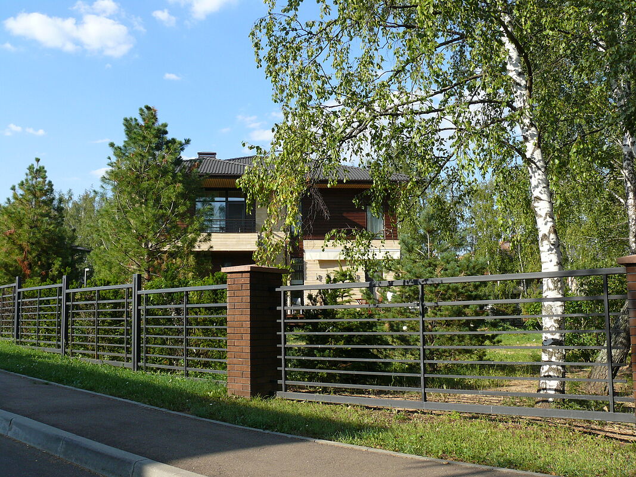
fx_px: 643
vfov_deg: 40.7
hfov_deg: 52.6
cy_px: 238
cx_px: 318
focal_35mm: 35
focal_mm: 7.5
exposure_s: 1/250
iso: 100
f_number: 5.6
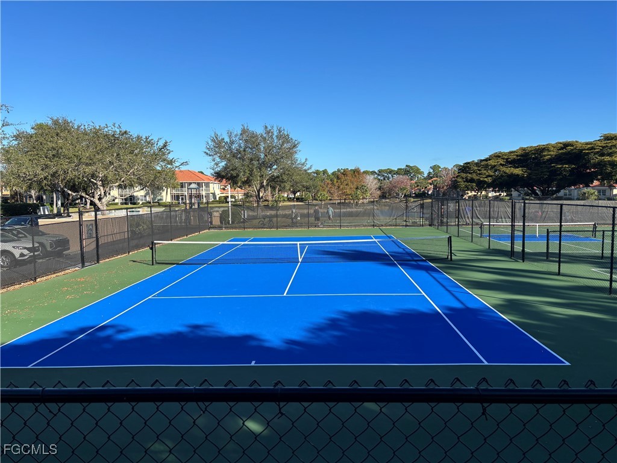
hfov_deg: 67.3
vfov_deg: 53.1
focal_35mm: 26
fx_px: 463
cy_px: 232
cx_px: 308
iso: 50
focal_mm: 5.96
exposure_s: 1/2513
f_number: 1.6
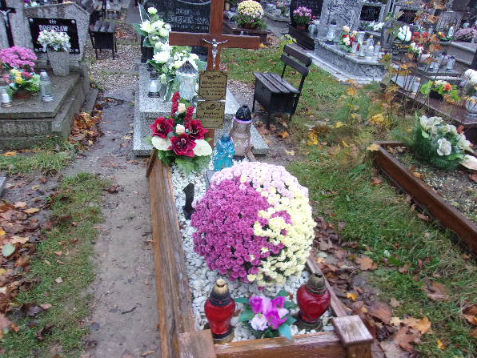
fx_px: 400
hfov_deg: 61.6
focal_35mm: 29
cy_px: 173
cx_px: 249
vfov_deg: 48.2
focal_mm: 4.9
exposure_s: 1/34
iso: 191
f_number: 3
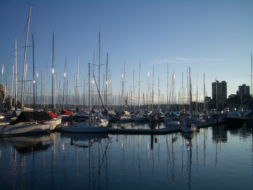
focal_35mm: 35
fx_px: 256
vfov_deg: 40.7
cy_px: 95
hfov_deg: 52.6
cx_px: 126
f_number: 4.3
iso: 50
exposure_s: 1/640
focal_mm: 5.8
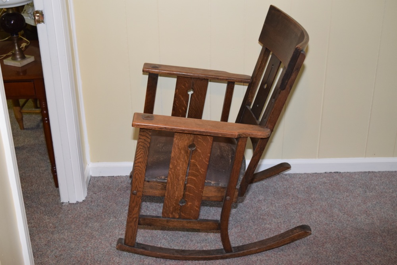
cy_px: 132
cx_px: 198
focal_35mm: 51
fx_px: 562
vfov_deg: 26.5
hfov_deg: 38.9
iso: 1100
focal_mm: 34
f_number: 4.5
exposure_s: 1/60
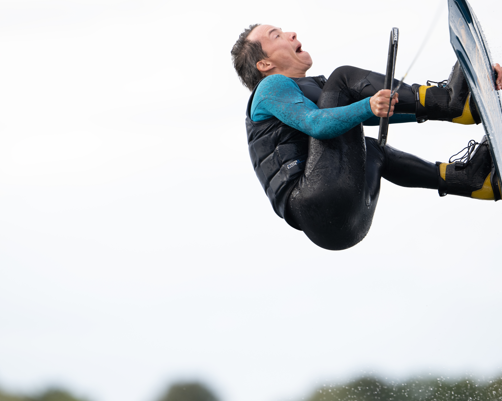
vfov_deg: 3.4
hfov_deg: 4.3
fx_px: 6701
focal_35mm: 451
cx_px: 286
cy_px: 200
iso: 500
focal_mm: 400
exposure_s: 1/1600
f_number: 4.5
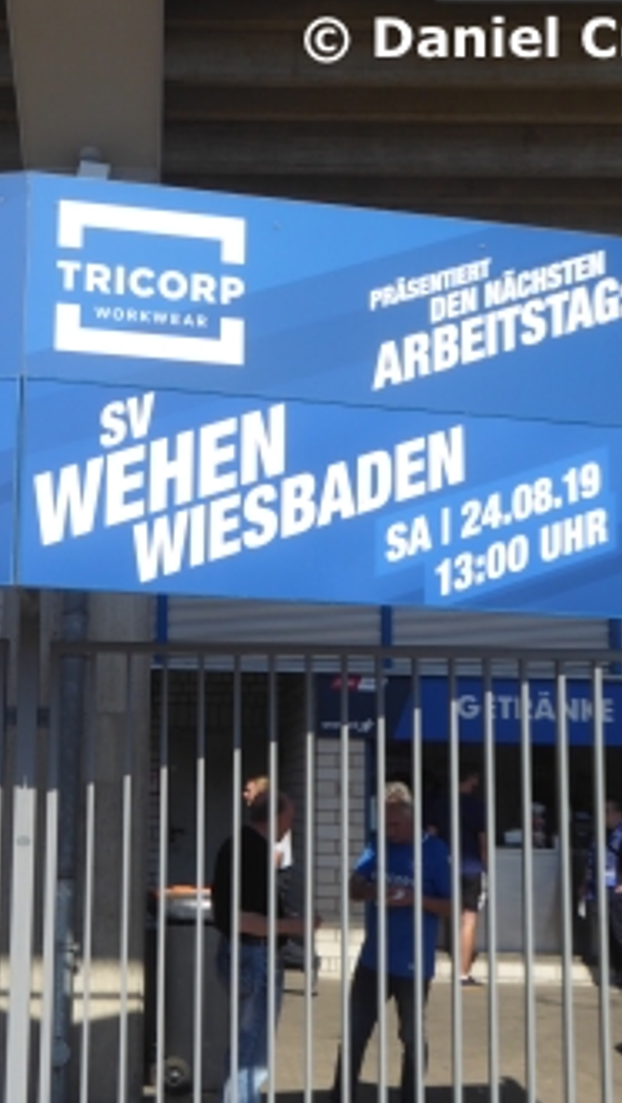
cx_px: 70
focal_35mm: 52
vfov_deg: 39.8
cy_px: 562
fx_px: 1522
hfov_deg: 22.6
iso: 80
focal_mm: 6.3
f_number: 3.7
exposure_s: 1/800
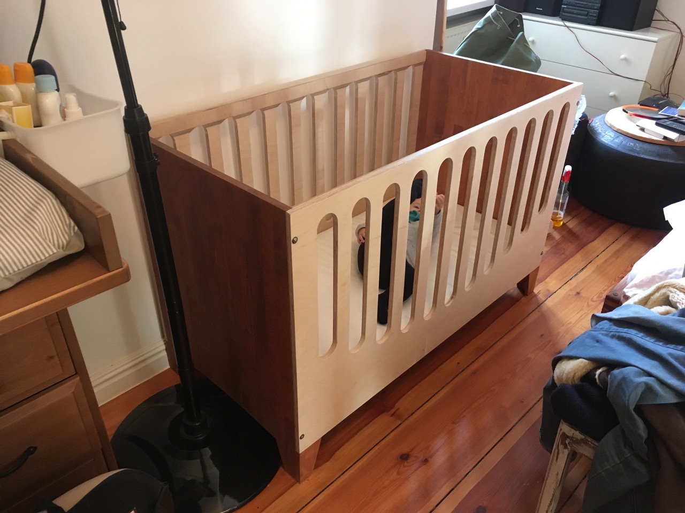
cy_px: 256
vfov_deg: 48.2
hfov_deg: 61.7
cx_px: 342
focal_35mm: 29
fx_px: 574
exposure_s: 1/17
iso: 200
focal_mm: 4.15
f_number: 2.2
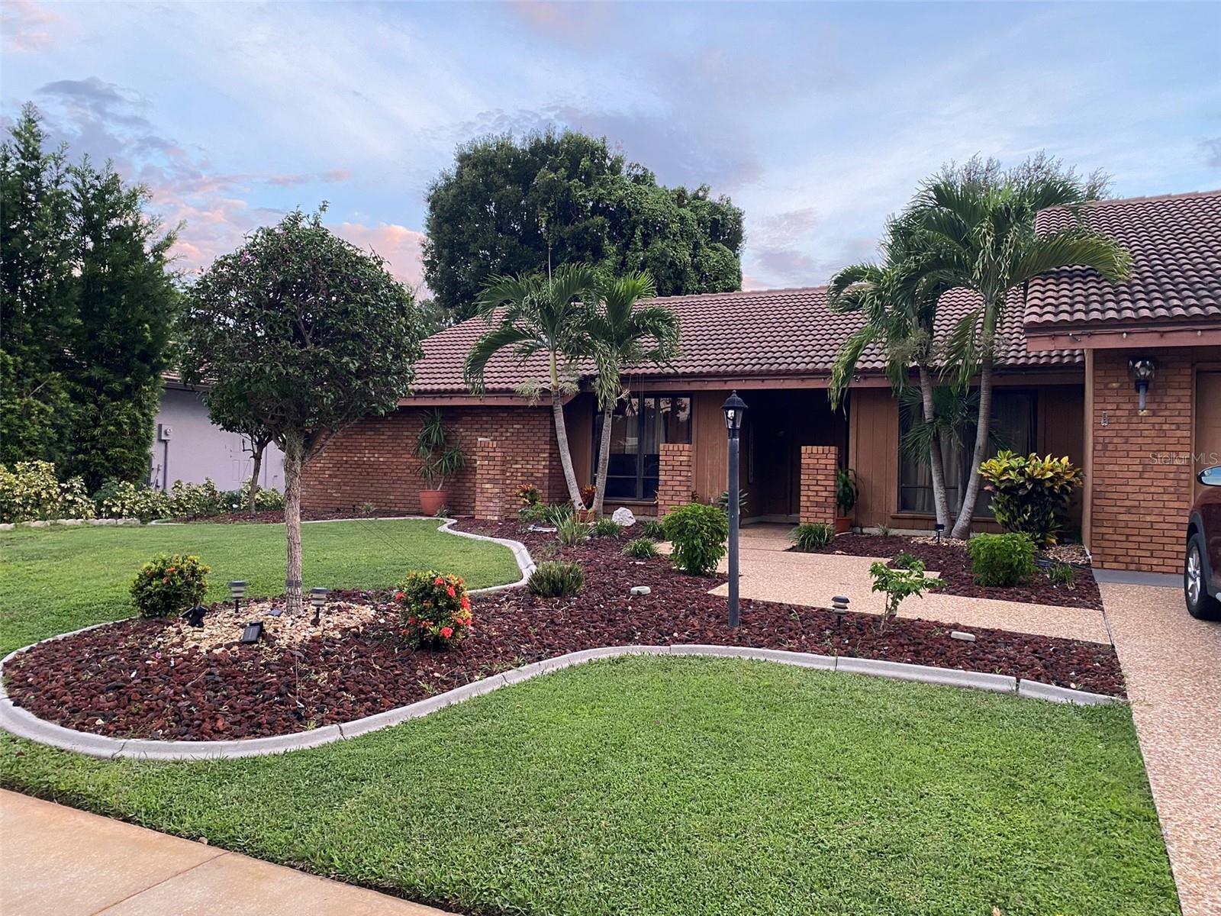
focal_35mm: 26
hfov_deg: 67.3
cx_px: 610
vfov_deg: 53.1
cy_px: 458
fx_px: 917
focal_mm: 4.25
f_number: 1.8
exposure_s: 1/83
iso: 125
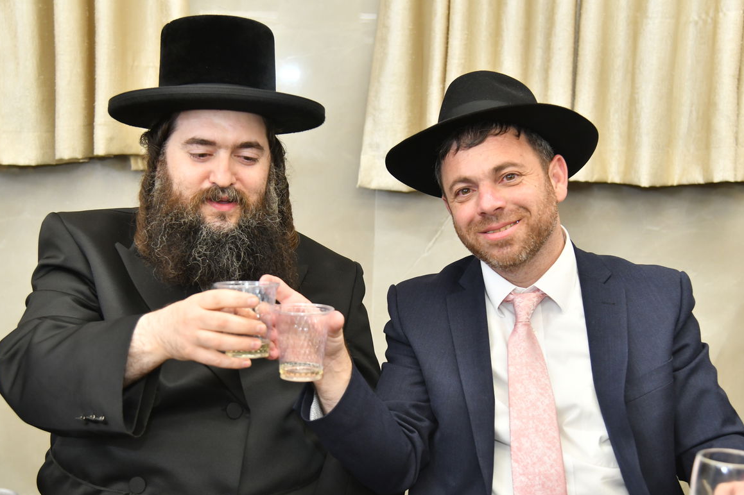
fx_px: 1198
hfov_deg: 34.5
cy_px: 289
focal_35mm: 58
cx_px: 342
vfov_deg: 23.3
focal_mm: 48
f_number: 4.5
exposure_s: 1/200
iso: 1000
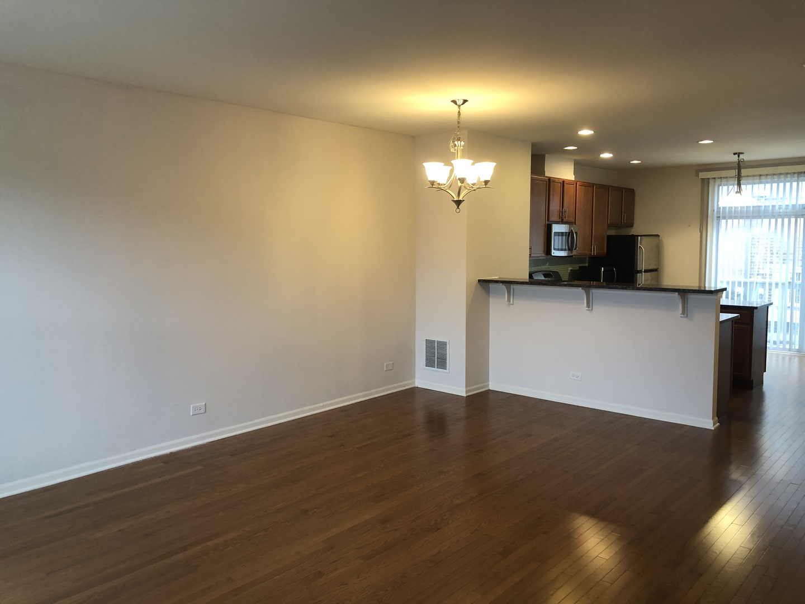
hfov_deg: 63.4
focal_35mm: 28
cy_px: 302
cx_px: 402
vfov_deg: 49.7
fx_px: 651
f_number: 1.8
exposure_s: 1/17
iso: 40
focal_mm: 3.99
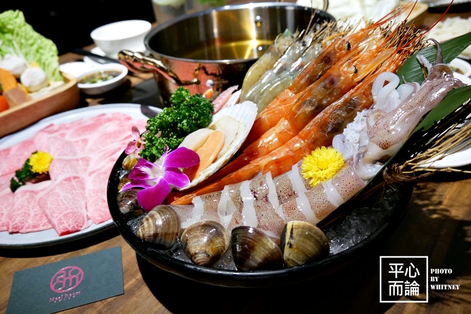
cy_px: 157
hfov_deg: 63.6
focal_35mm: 29
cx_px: 236
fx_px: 380
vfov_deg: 45.0
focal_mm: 14
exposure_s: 1/60
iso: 800
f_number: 3.5
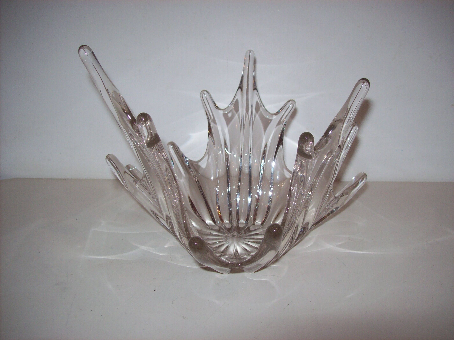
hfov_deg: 51.4
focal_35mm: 36
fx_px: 472
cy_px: 170
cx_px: 227
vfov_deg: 39.6
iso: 80
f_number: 2.7
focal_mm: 6
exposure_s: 1/64
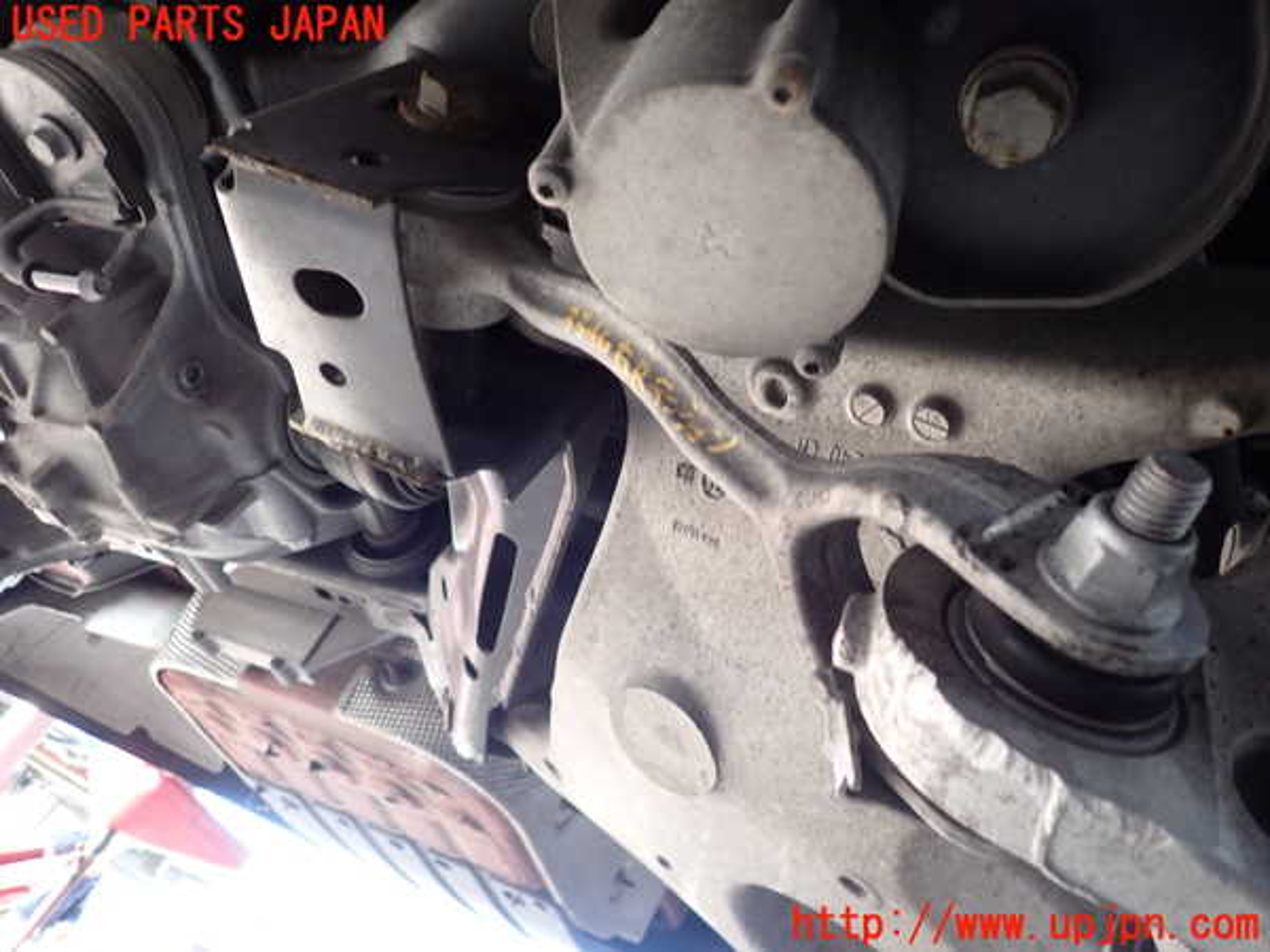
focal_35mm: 25
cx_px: 635
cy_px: 476
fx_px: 917
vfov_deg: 54.9
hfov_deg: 69.4
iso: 200
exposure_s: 1/50
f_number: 2
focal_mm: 4.5
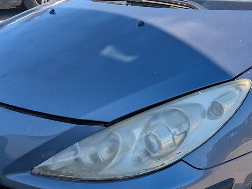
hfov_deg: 34.1
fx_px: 401
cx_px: 194
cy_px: 132
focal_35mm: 55
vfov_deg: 26.4
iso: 42
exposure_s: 1/1919
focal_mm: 6.81
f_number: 1.85
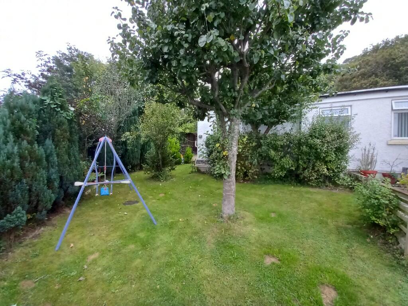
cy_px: 153
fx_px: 153
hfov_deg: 106.2
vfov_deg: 89.9
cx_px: 204
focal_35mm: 13
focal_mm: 1.13
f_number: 2.2
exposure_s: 1/50
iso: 125
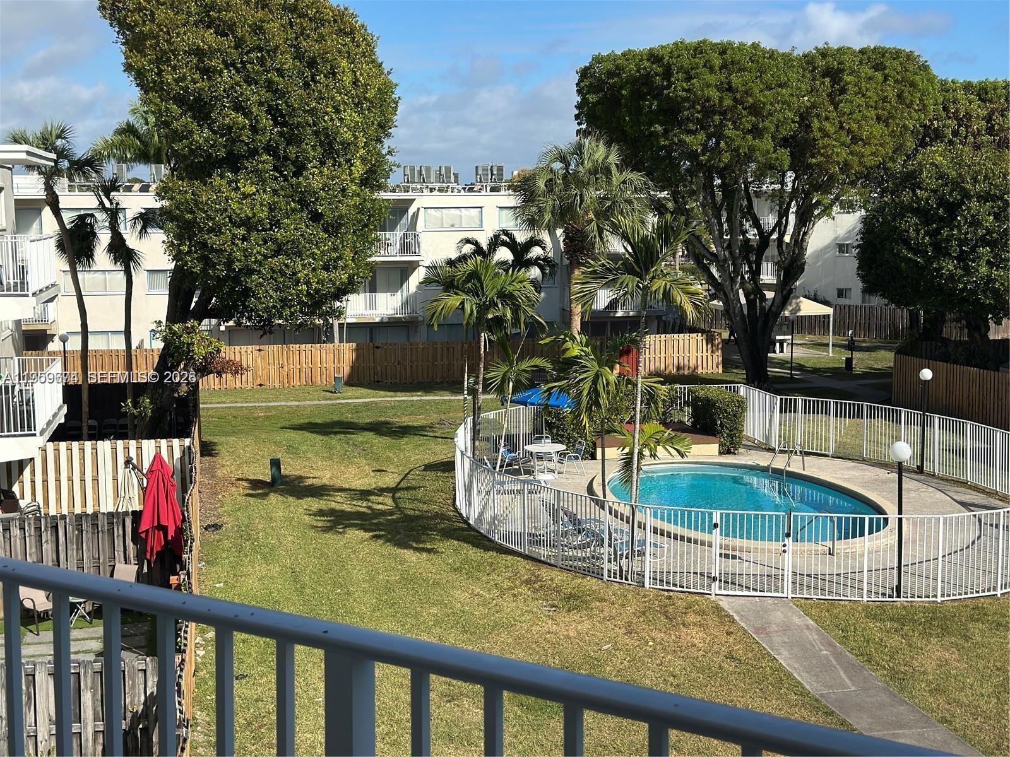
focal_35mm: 48
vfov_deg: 30.3
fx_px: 1401
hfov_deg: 39.7
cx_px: 505
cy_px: 378
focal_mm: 6.86
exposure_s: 1/7092
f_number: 1.78
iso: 100
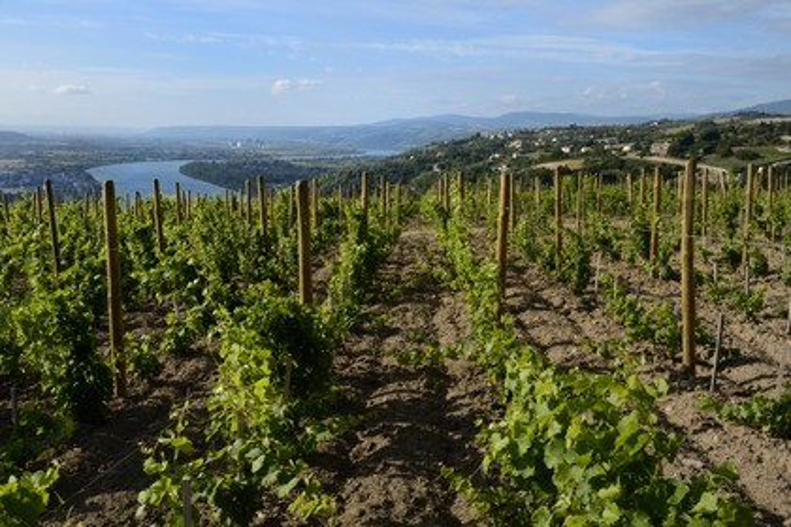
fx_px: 747
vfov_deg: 38.9
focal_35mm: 34
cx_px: 396
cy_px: 264
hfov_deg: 55.8
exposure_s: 1/160
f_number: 16
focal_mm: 34
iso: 200
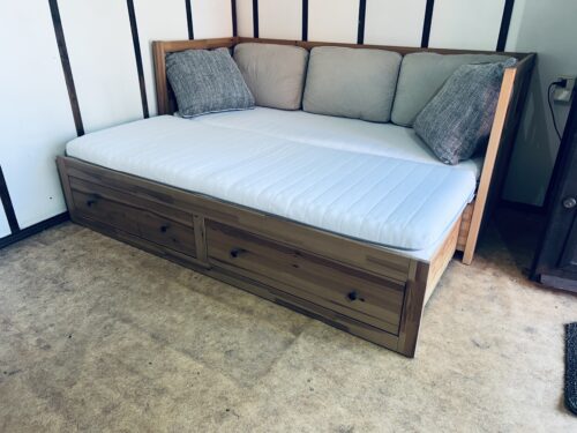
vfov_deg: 53.1
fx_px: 433
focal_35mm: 26
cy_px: 216
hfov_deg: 67.3
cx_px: 288
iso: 40
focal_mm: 5.7
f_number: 1.5
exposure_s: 1/100
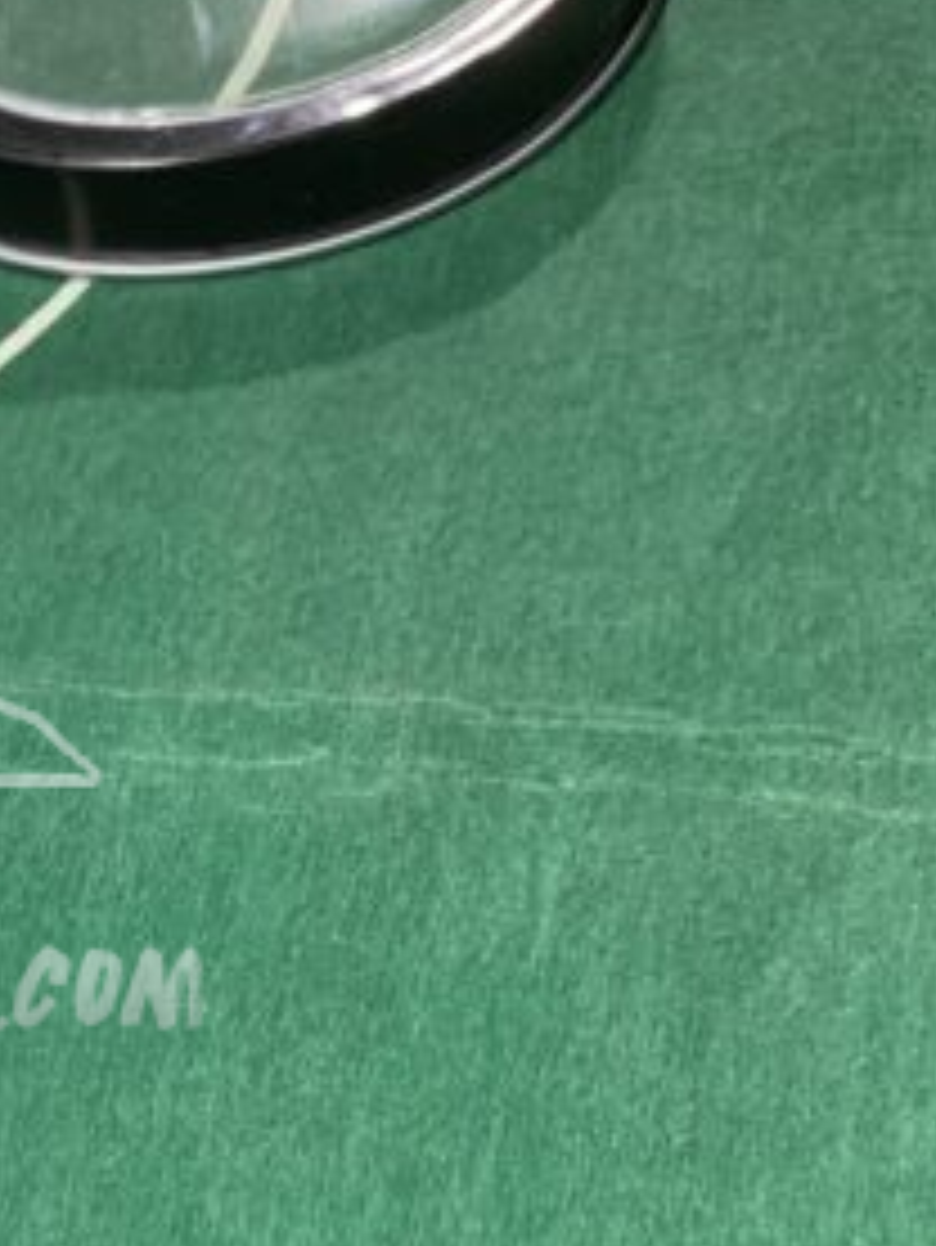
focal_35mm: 75
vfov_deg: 25.5
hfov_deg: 17.9
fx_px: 2702
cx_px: -396
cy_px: 1012
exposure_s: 1/30
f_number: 1.8
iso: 500
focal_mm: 4.25
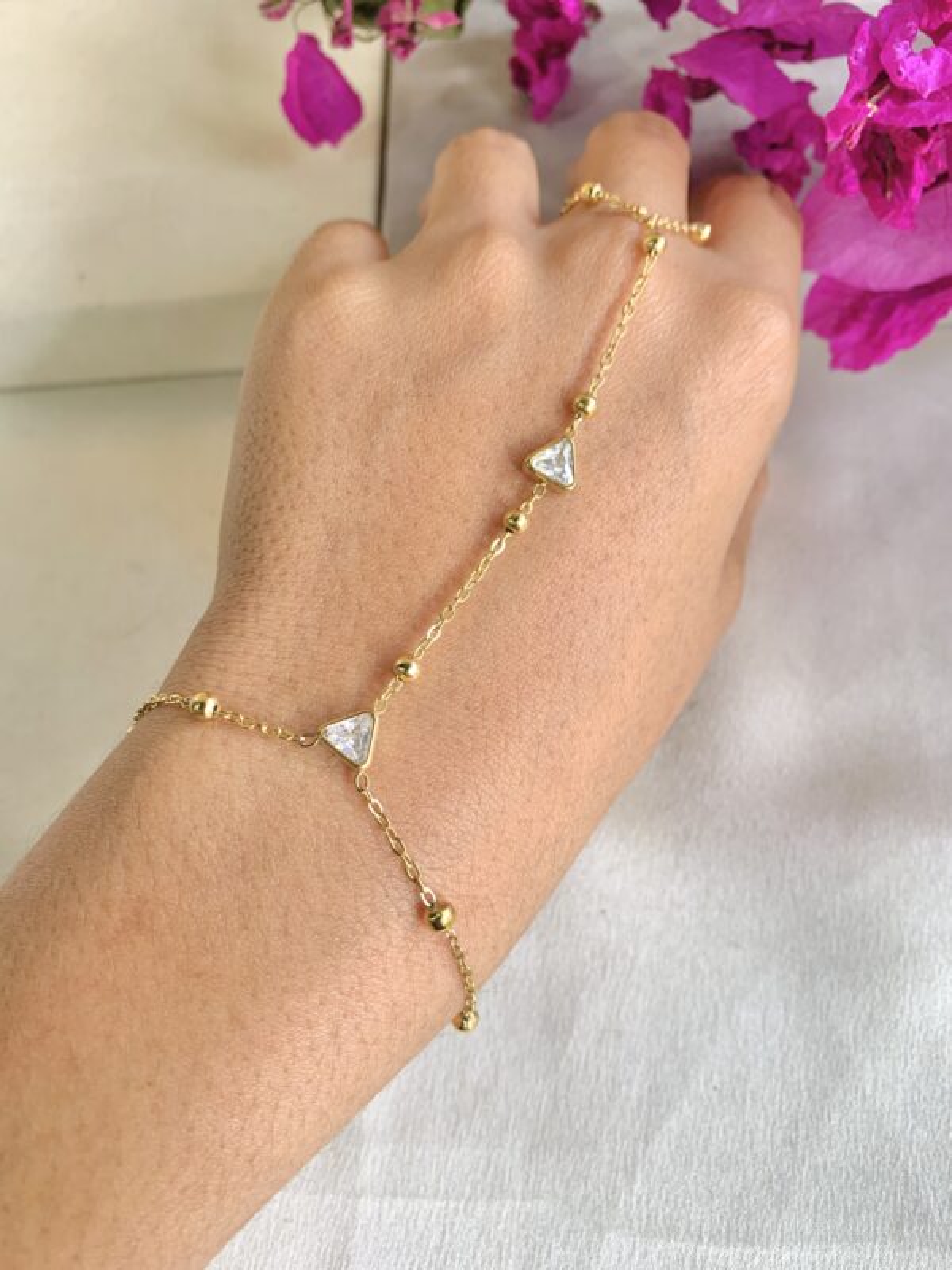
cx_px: 476
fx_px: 953
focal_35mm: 26
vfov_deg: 67.3
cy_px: 635
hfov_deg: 53.1
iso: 50
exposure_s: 1/100
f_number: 1.8
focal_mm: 4.25
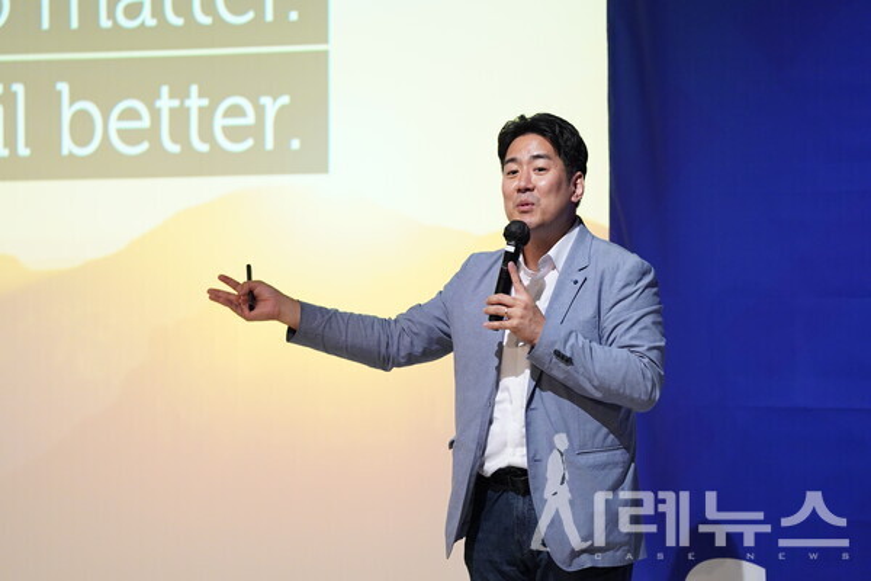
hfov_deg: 10.3
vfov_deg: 6.9
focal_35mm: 200
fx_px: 4839
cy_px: 290
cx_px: 436
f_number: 2.8
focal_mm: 200
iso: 4000
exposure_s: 1/320
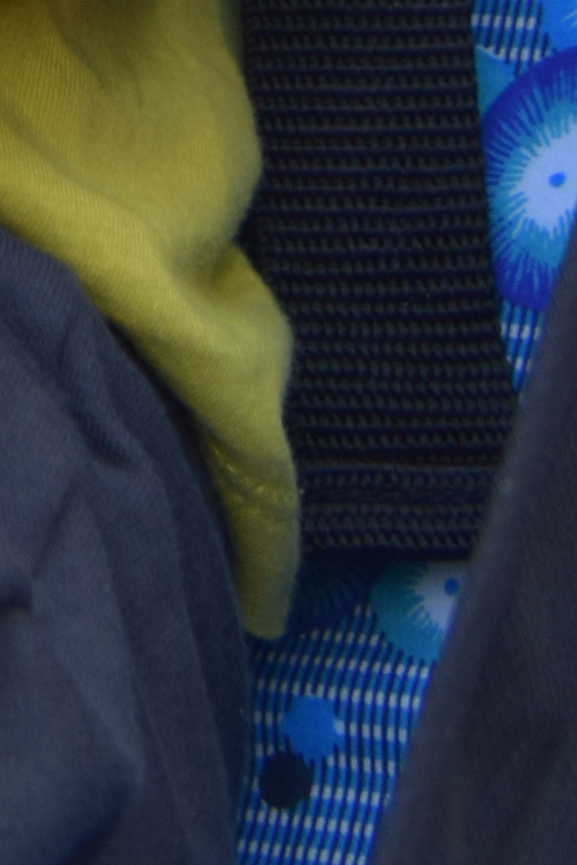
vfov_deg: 4.4
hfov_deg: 3.0
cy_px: -1517
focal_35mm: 449
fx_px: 10794
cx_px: -881
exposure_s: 1/160
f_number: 6.3
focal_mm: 50
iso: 400
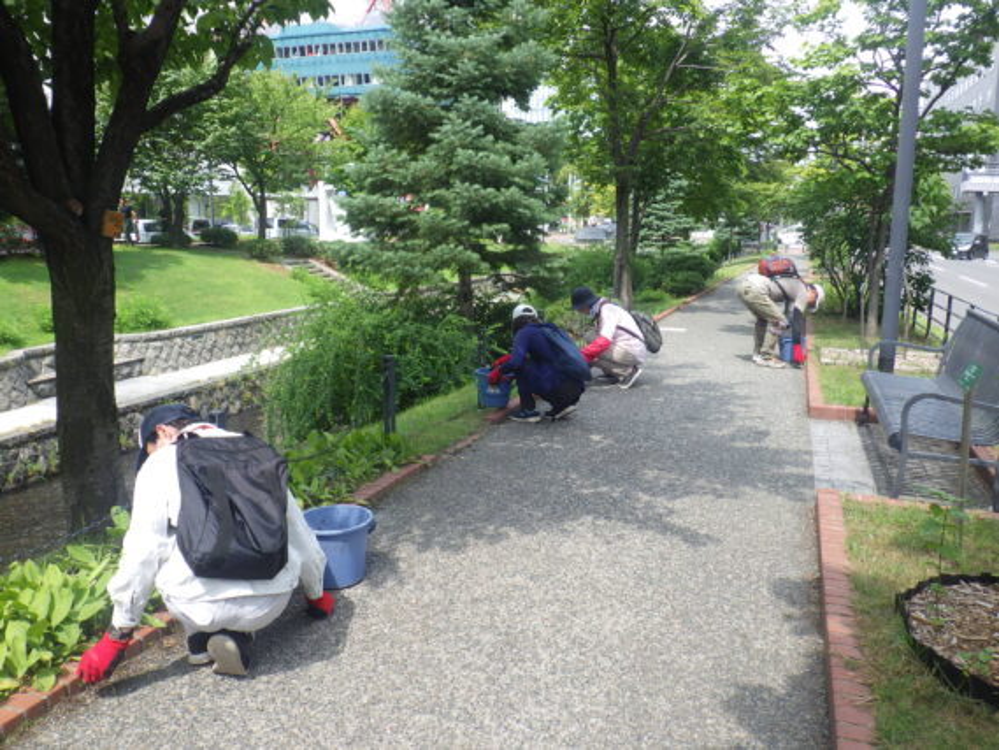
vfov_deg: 49.8
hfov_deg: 63.4
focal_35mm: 28
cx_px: 500
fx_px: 808
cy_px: 375
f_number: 4.2
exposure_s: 1/320
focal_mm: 5
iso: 125
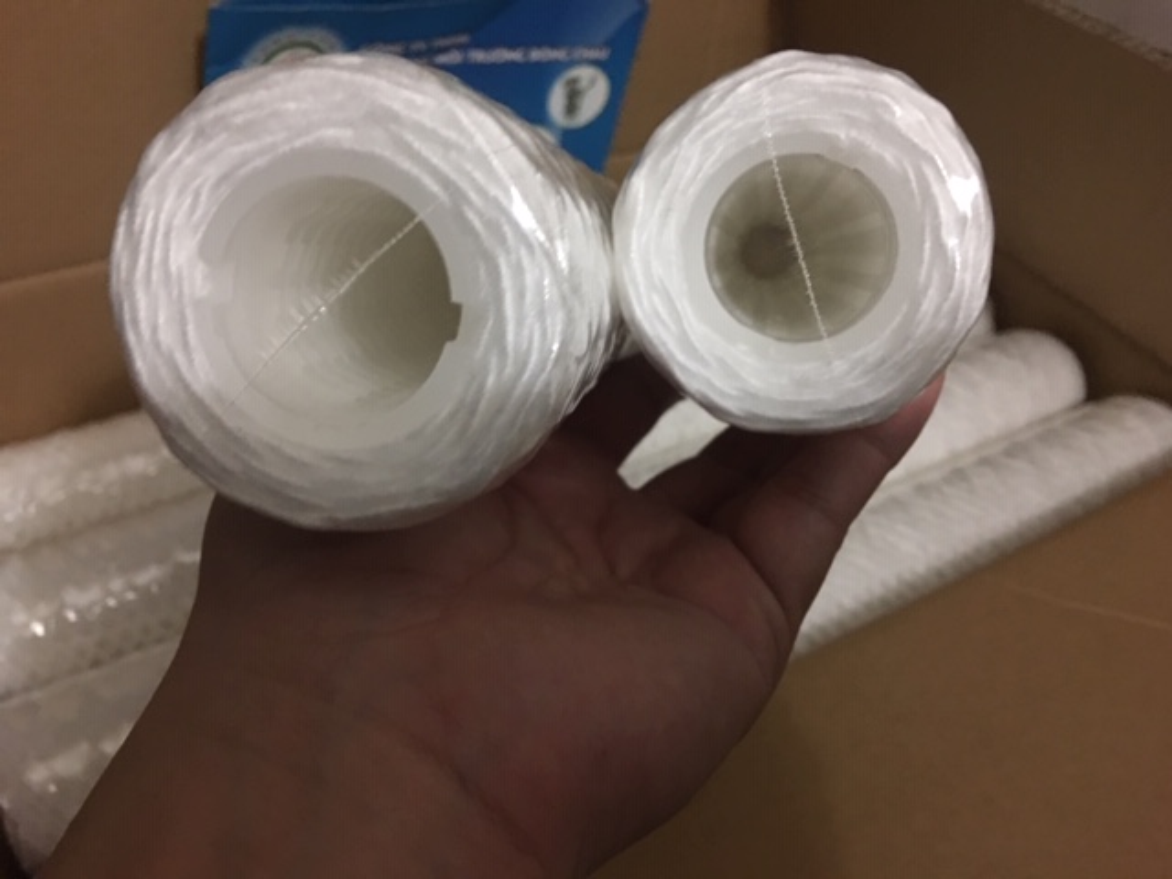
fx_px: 982
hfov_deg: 61.7
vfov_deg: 48.2
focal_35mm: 29
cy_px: 440
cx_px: 586
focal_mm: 4.15
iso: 100
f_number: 2.2
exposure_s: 1/4
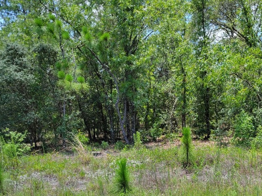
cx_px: 185
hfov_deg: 42.9
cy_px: 146
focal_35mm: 43
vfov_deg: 33.0
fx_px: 325
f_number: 1.8
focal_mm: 5.4
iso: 40
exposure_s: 1/758
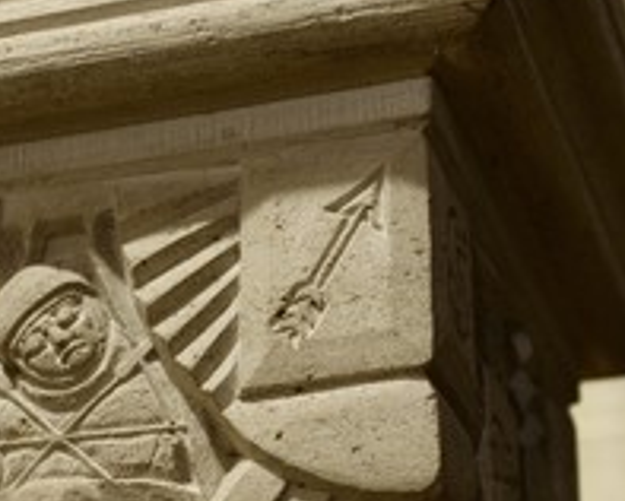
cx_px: 133
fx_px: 1852
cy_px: 396
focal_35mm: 100
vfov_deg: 15.3
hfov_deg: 19.0
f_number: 3.2
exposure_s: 1/30
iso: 1600
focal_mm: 50
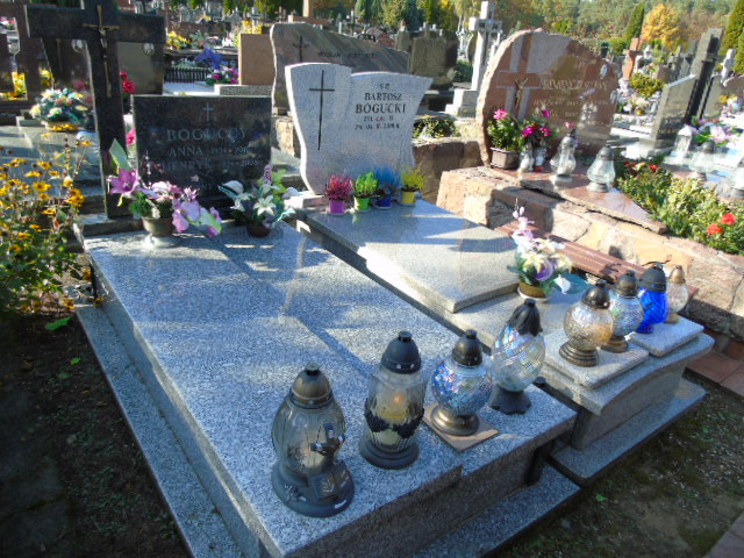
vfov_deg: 54.9
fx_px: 537
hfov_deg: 69.4
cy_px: 279
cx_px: 372
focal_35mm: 25
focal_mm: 4.4
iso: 80
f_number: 3.4
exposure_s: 1/200
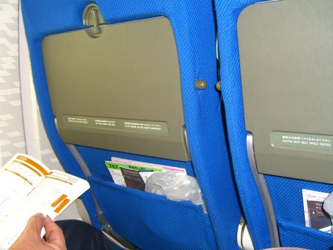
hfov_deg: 49.0
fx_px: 365
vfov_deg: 37.7
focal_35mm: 38
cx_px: 166
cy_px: 125
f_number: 2.8
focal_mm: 7.9
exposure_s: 1/60
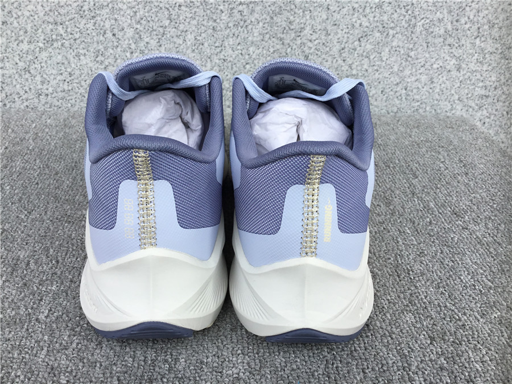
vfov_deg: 45.4
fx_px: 459
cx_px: 256
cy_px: 192
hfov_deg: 58.4
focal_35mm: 31
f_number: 2.4
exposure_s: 1/327
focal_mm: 3.3
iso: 25
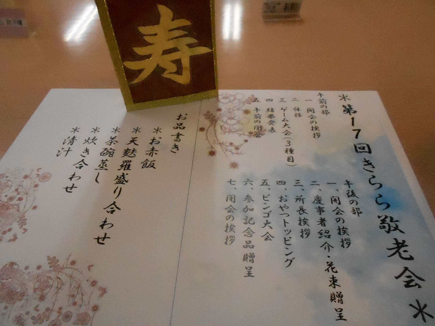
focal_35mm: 26
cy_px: 163
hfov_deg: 67.3
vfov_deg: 53.1
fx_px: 327
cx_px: 218
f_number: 3.2
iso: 3200
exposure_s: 1/1000
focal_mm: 4.6
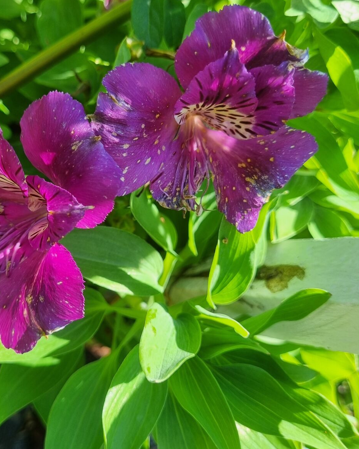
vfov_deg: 43.8
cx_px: 110
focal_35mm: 42
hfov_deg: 35.2
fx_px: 558
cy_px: 219
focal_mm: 5.4
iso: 50
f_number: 1.8
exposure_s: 1/667
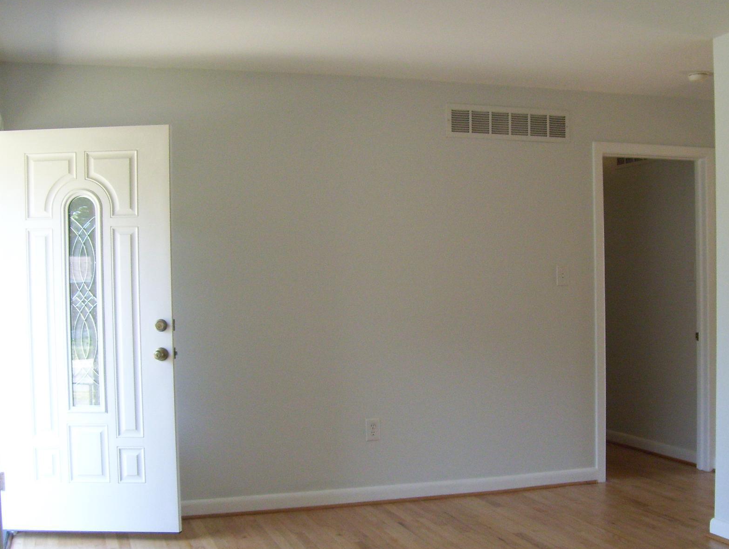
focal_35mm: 47
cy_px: 338
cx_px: 408
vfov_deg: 30.8
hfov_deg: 40.3
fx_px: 991
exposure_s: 1/160
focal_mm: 6
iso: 250
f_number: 2.7
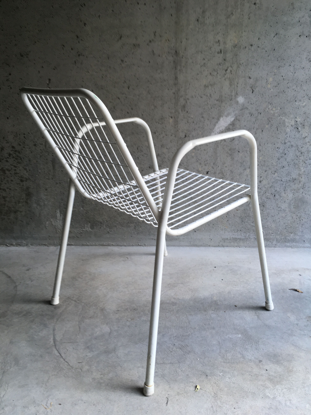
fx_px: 347
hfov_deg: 48.2
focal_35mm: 29
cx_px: 156
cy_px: 208
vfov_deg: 61.7
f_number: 2.2
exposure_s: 1/50
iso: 32
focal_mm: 4.15
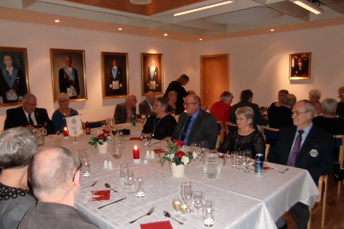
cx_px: 167
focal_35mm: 28
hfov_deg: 65.5
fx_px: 268
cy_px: 129
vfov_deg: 46.3
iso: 400
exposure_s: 1/30
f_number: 3.2
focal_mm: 4.3
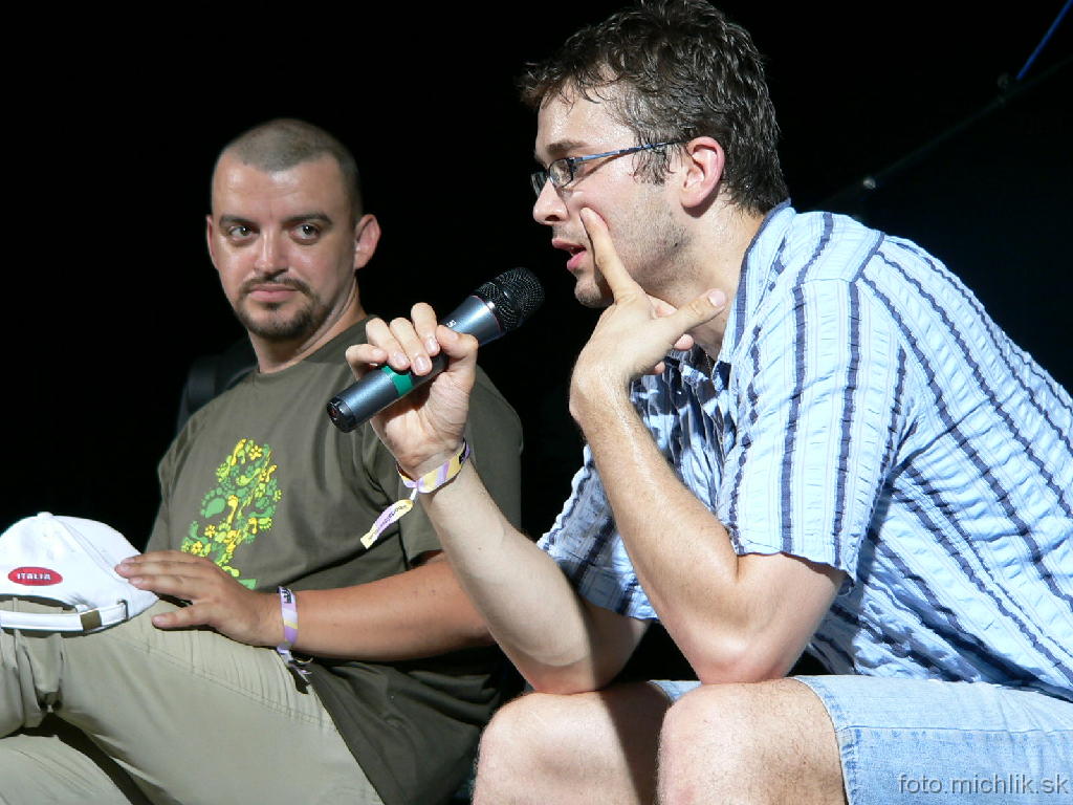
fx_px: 4619
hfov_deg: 13.3
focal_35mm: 149
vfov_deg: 10.0
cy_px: 402
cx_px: 536
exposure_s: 1/30
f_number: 2.8
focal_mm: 24.8
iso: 80
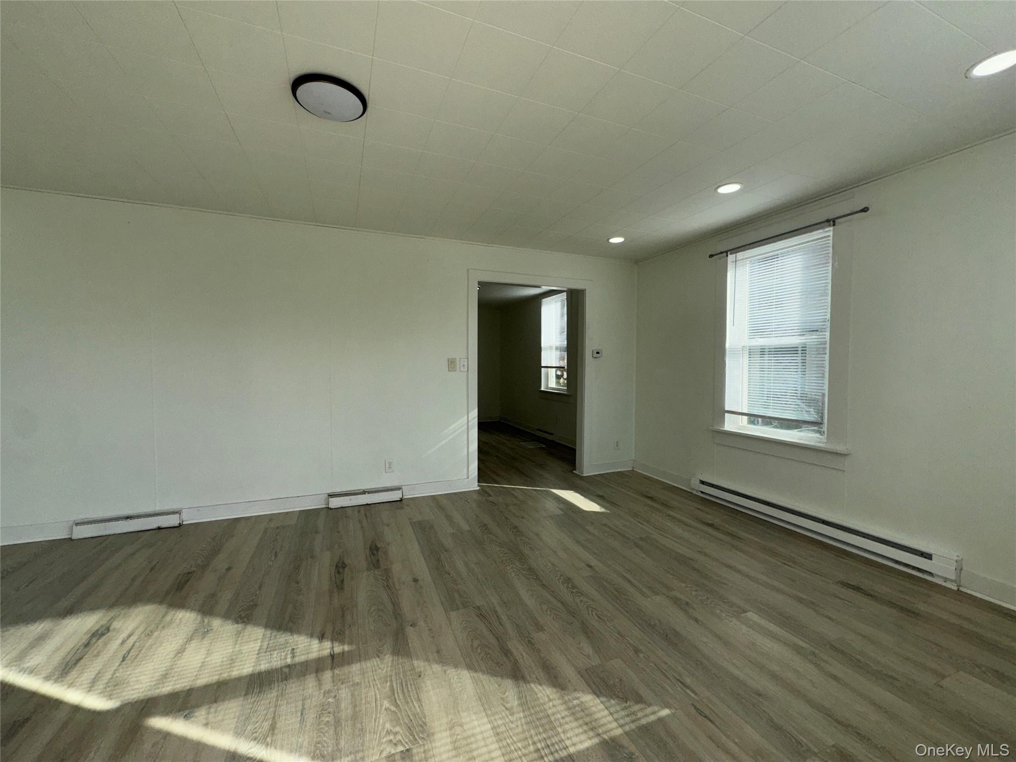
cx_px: 508
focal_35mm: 14
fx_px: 411
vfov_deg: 85.7
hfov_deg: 102.1
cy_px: 381
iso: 32
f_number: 2.2
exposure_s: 1/1020
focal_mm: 2.22
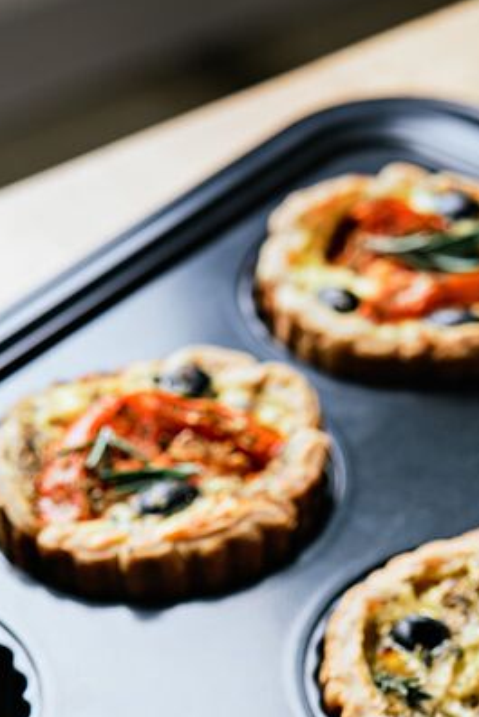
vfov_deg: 15.3
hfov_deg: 10.5
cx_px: 292
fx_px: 2612
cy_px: 767
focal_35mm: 131
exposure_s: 1/160
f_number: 5
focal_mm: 60
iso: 125
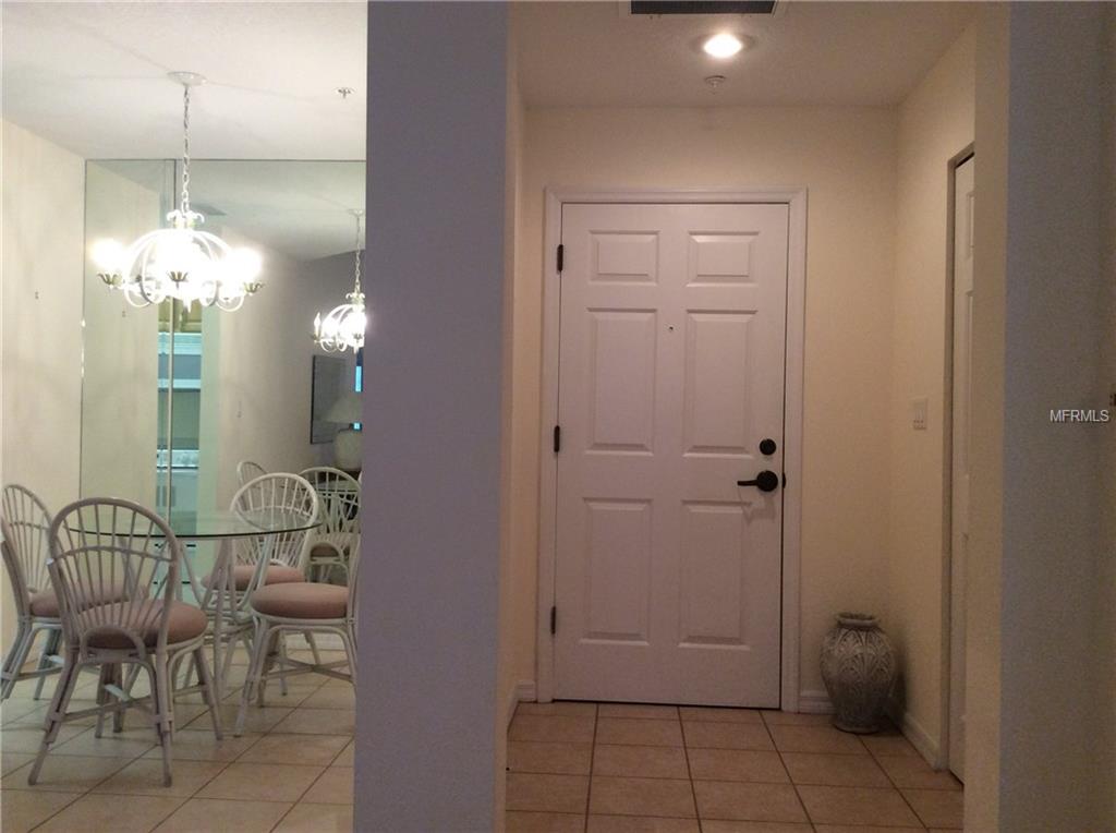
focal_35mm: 32
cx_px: 558
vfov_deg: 44.0
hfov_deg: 56.9
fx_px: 1030
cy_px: 416
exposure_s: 1/24
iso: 80
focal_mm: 3.3
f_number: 2.4
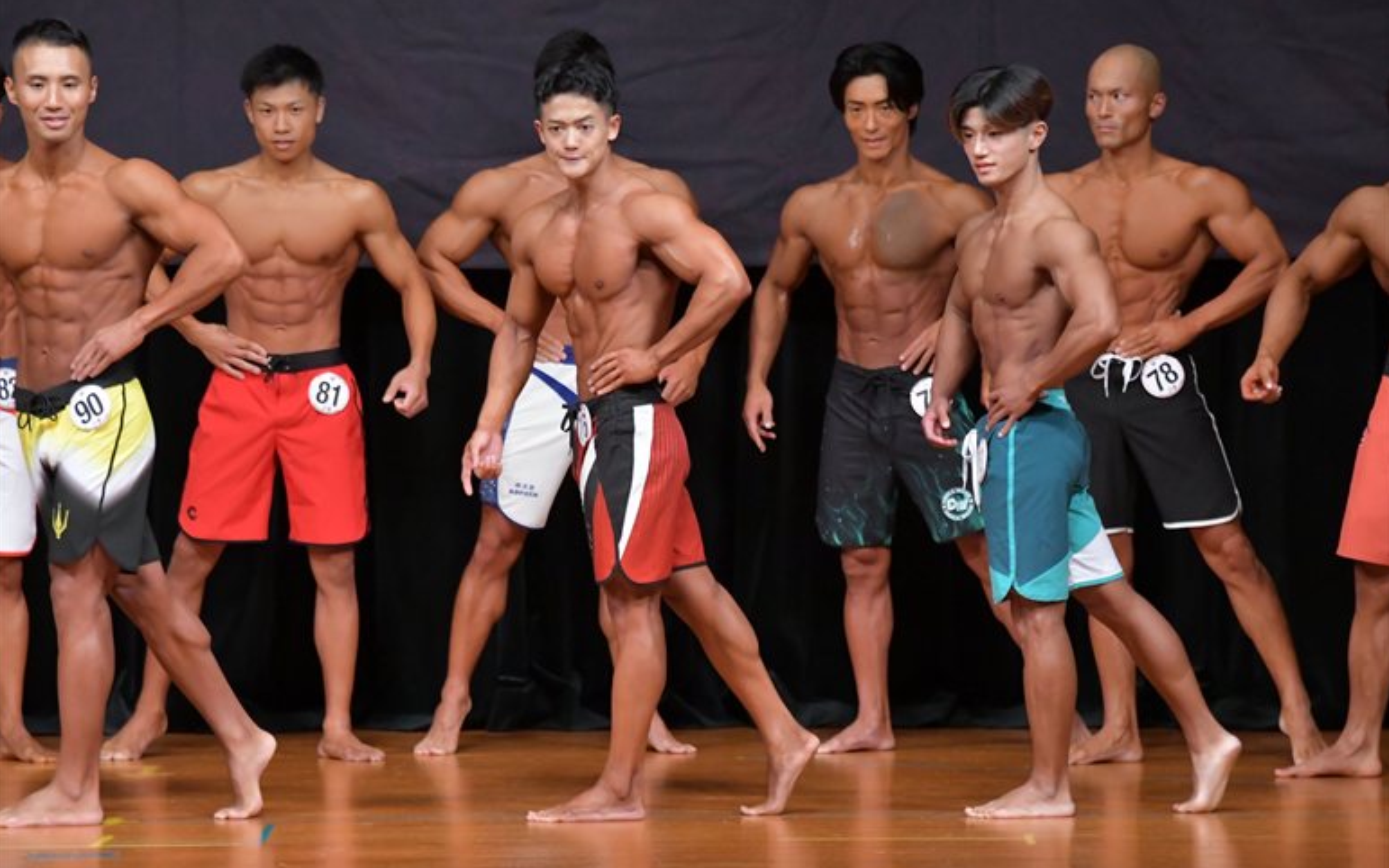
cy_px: 425
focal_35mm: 292
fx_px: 11054
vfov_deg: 4.5
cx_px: 696
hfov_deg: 7.2
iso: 5000
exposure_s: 1/400
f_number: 5.6
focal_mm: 190
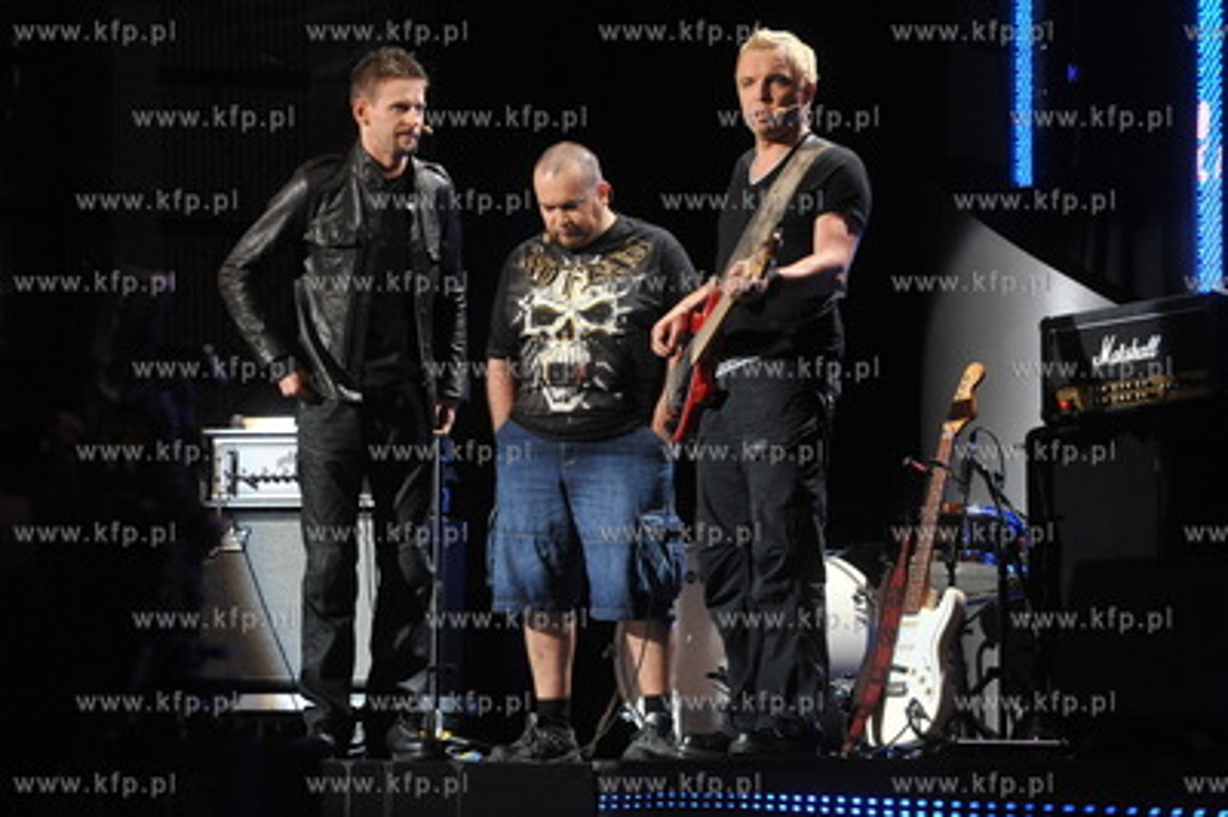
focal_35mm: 170
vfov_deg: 8.1
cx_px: 614
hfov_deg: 12.1
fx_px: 5794
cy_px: 408
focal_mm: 170
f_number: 5
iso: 2000
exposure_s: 1/125
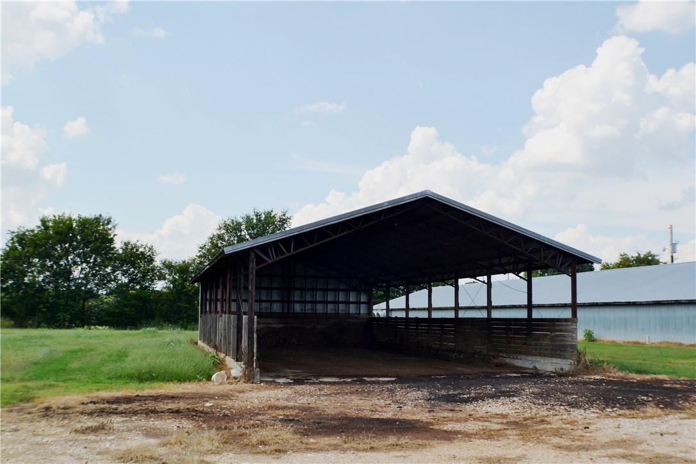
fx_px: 1015
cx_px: 348
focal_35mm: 52
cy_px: 232
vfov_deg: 25.8
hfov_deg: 37.9
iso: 100
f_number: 8
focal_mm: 35
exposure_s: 1/200
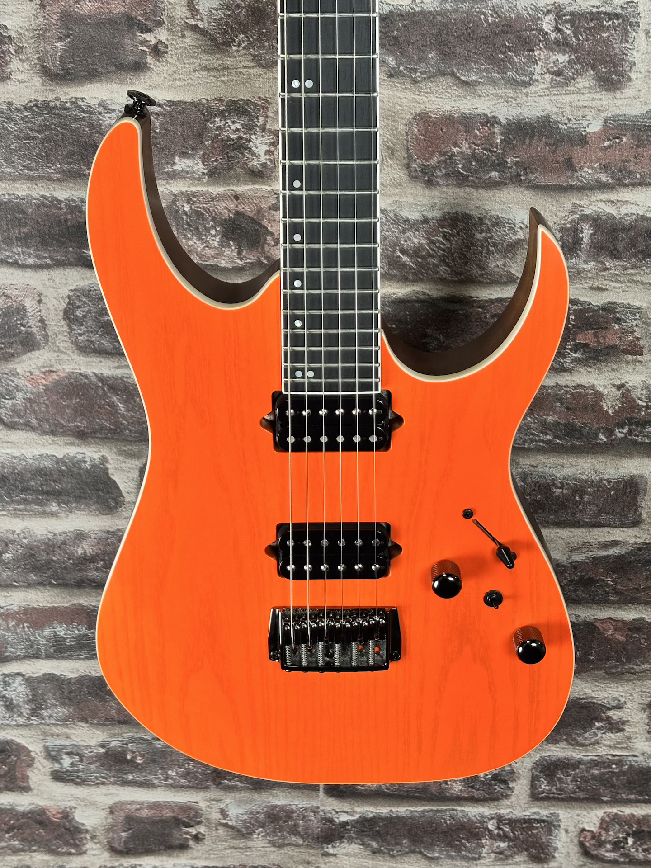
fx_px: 1304
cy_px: 434
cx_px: 326
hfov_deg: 28.0
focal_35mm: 52
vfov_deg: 36.8
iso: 50
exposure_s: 1/71
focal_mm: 5.96
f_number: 1.6
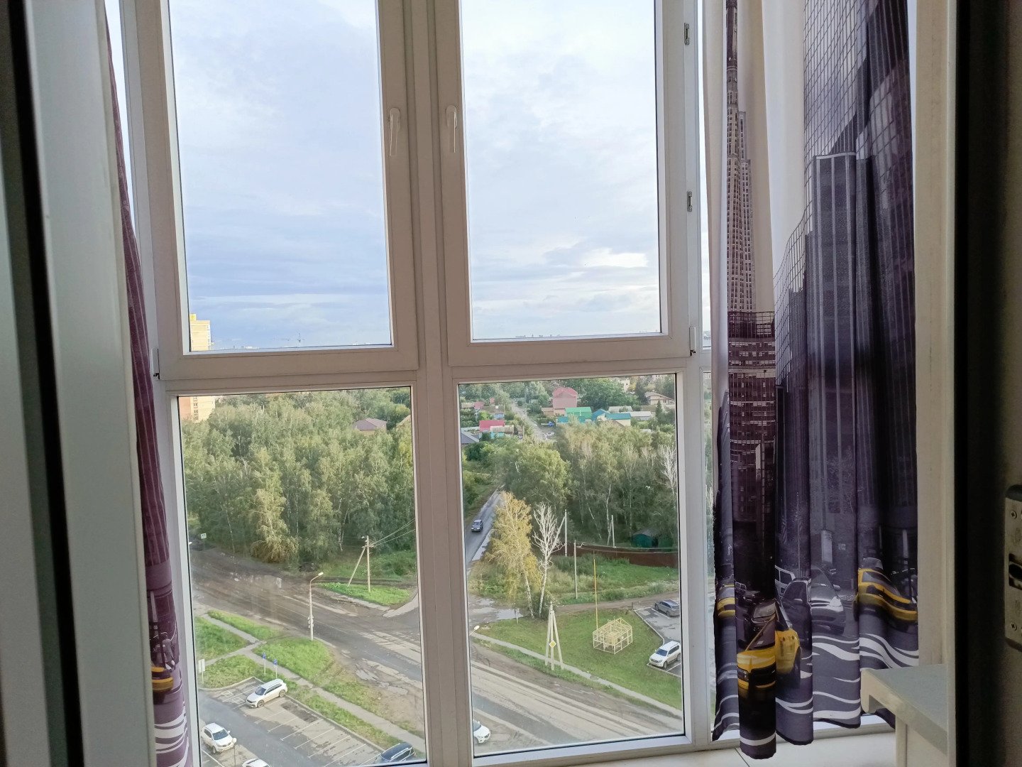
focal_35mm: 25
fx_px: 738
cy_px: 384
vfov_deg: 54.9
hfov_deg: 69.4
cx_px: 511
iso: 50
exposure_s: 1/225
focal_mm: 5.25
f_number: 1.7
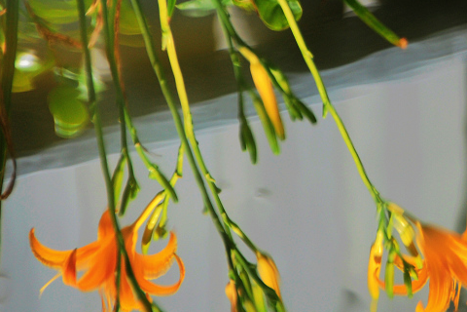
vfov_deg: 1.7
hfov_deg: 2.6
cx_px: 407
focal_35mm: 799
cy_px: 103
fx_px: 10364
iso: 200
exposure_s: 1/160
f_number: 8
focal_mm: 250
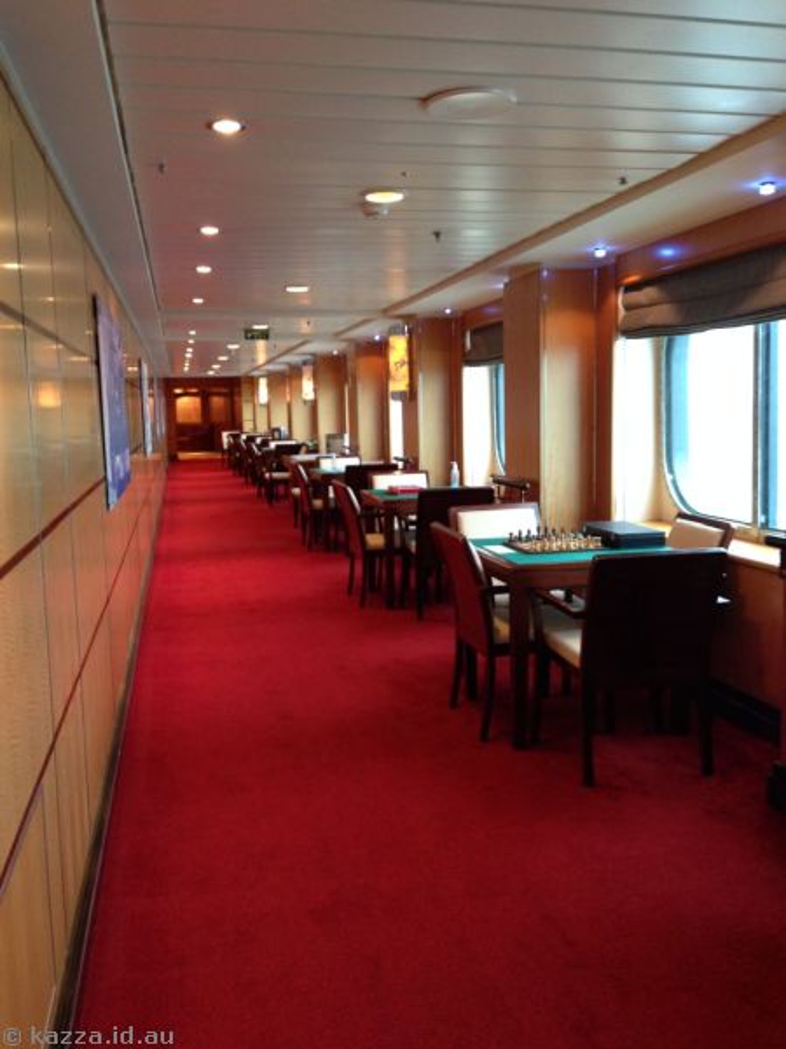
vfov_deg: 55.4
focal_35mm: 33
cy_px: 524
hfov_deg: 42.9
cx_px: 393
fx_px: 999
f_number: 2.4
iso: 160
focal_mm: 4.12
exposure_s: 1/20
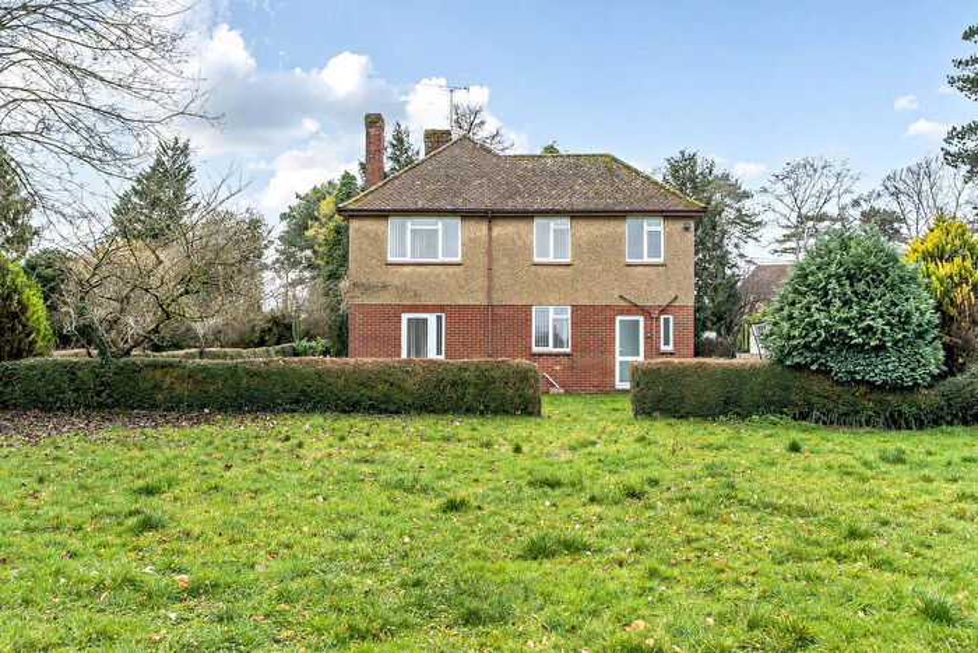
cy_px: 326
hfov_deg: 53.1
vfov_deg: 36.9
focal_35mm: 36
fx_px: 978
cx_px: 489
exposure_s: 1/100
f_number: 5.6
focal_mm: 24
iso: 400
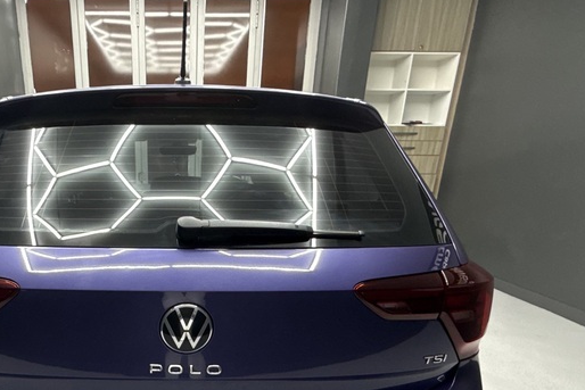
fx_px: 471
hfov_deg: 61.4
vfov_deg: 41.3
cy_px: 355
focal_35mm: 29
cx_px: 176
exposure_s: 1/50
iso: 200
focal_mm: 2.22
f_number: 2.2
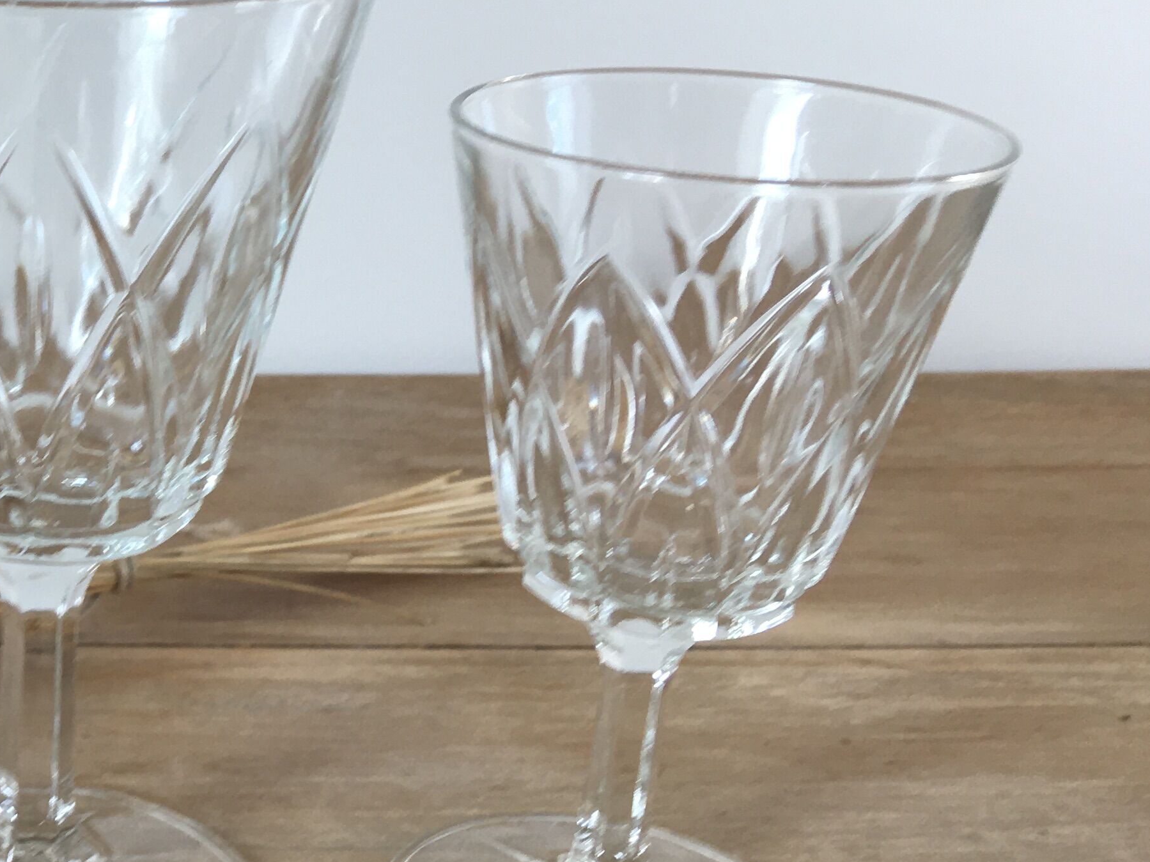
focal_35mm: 65
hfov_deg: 27.2
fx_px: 2159
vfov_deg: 22.6
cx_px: -130
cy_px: 443
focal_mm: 4.15
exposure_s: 1/50
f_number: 2.2
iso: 25
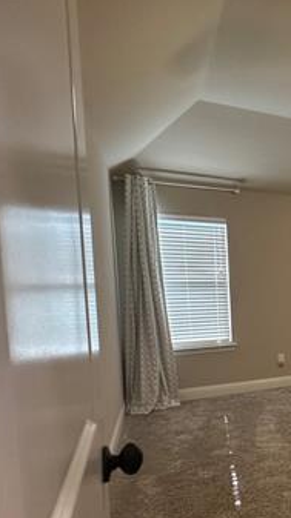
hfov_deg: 29.7
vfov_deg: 65.4
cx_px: 402
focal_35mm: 29
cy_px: 314
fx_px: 399
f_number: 2.2
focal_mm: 2.22
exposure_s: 1/120
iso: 250
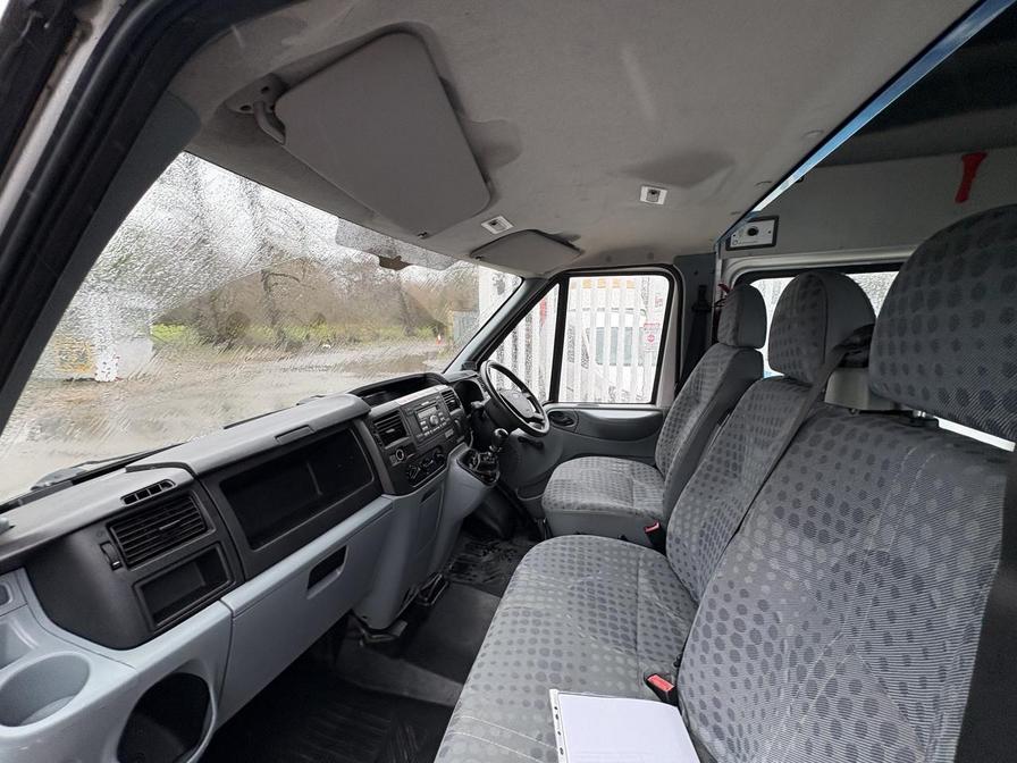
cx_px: 508
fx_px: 411
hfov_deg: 102.1
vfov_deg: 85.7
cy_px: 382
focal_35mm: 14
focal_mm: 2.22
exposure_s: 1/99
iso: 80
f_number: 2.2
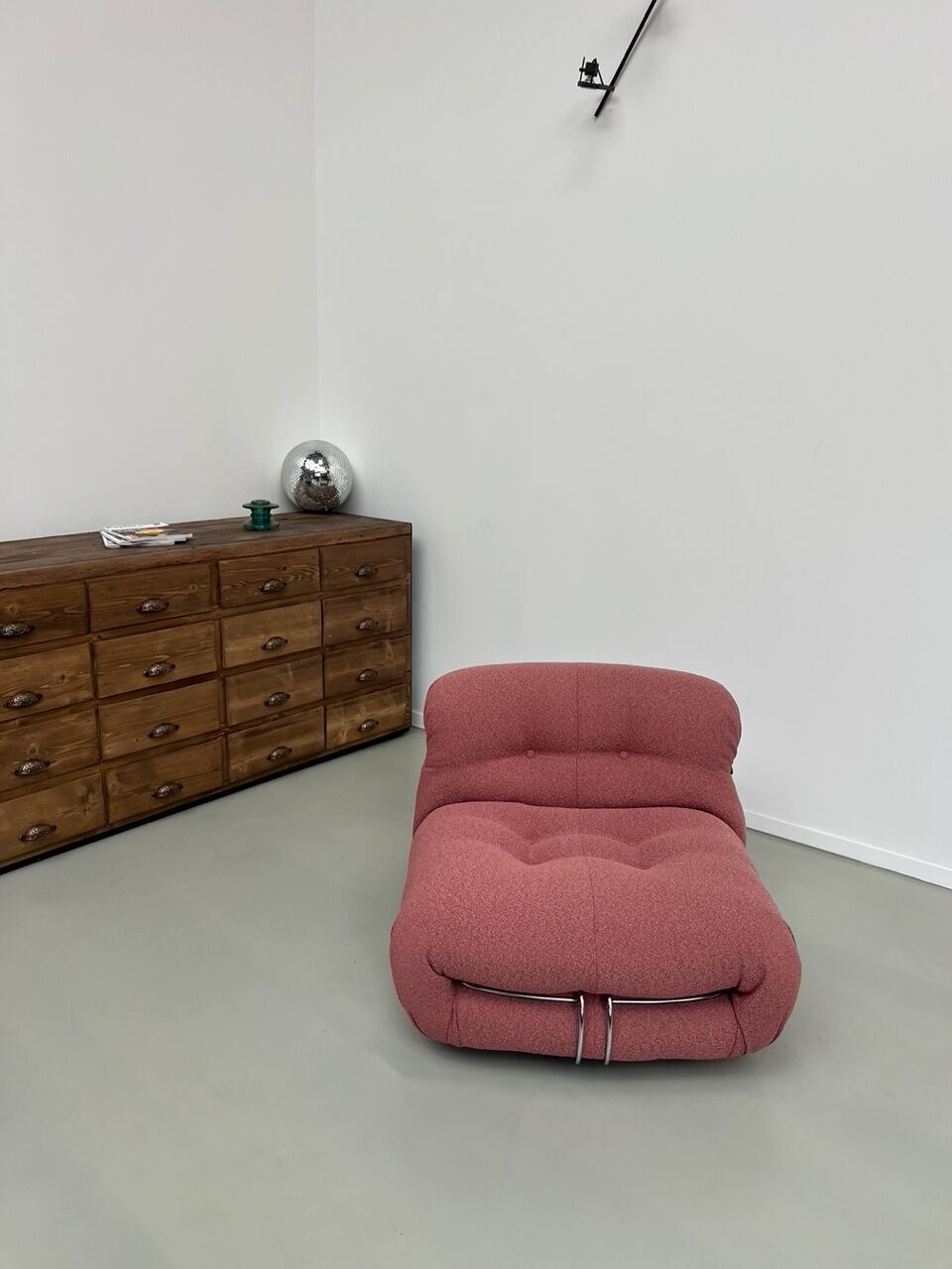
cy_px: 634
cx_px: 476
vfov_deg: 67.3
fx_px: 953
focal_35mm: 26
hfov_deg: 53.1
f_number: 1.5
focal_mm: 5.7
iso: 50
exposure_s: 1/121
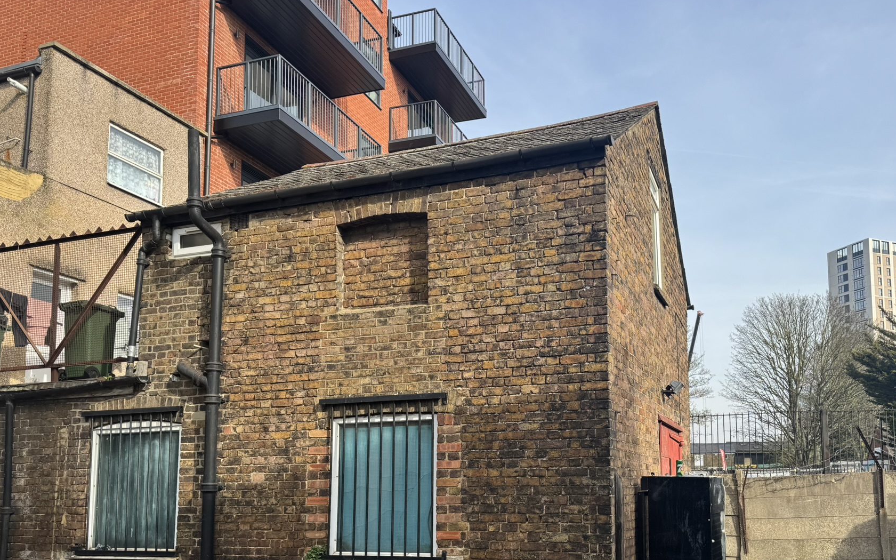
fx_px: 757
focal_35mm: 31
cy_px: 403
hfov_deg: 61.0
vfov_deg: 39.7
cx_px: 510
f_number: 1.78
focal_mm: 6.76
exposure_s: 1/2506
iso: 80
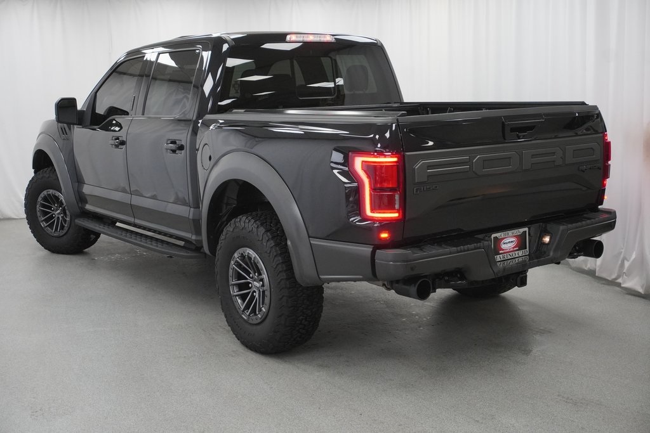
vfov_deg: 30.9
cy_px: 216
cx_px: 325
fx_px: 785
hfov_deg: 45.0
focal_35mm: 44
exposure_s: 1/100
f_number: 7.1
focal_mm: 29
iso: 1600
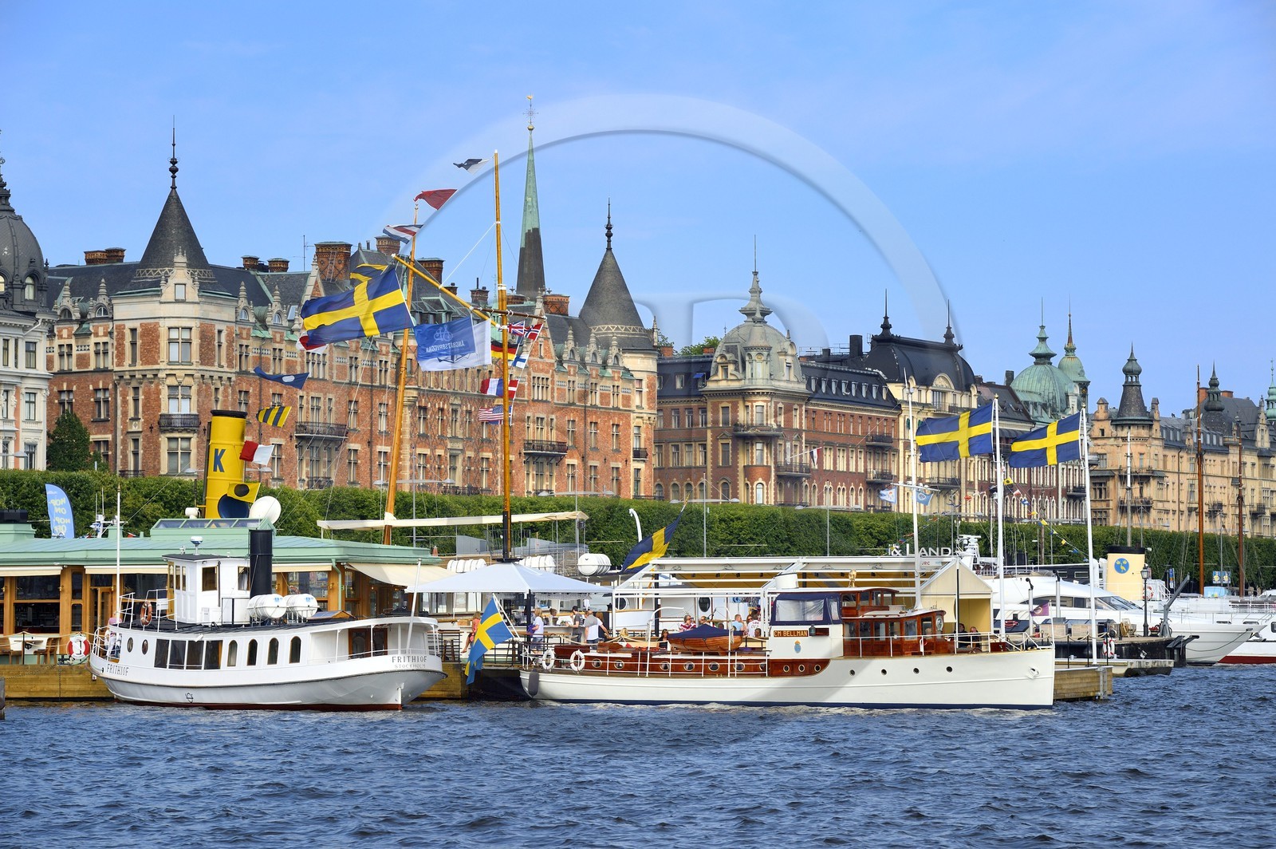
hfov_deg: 15.2
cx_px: 638
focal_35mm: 135
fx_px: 4781
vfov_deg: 10.1
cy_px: 424
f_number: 10
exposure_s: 1/640
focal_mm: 135
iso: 200
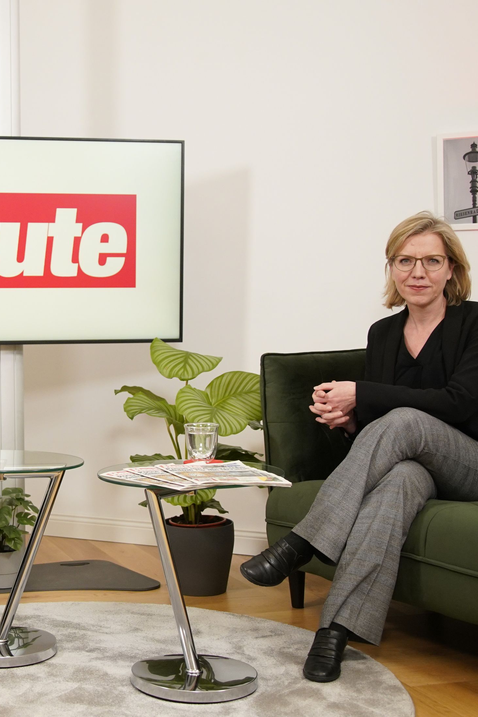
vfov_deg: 33.4
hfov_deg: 22.0
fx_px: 1195
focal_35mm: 60
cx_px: 32
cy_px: 315
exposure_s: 1/320
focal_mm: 33
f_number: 3.2
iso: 1600
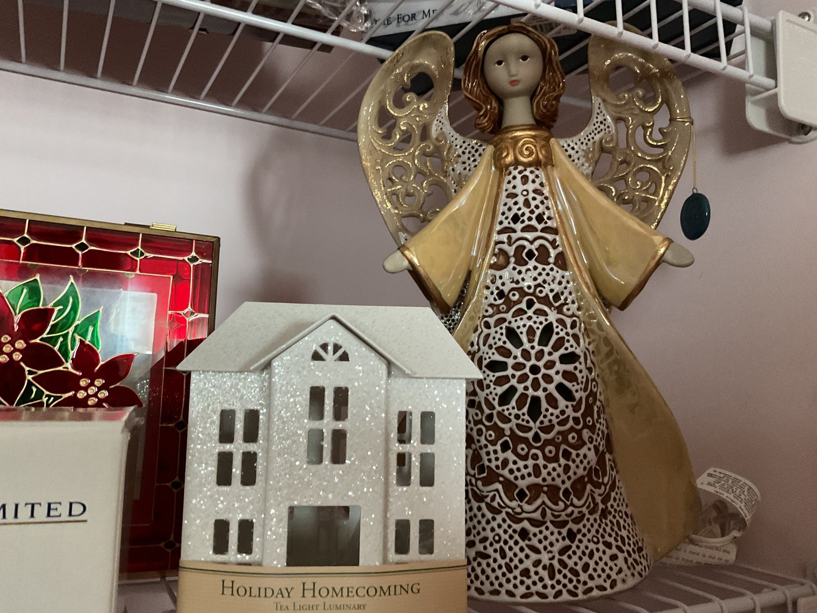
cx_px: 408
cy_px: 306
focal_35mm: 29
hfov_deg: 61.7
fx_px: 685
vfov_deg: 48.2
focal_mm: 3
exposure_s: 1/30
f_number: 1.8
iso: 400
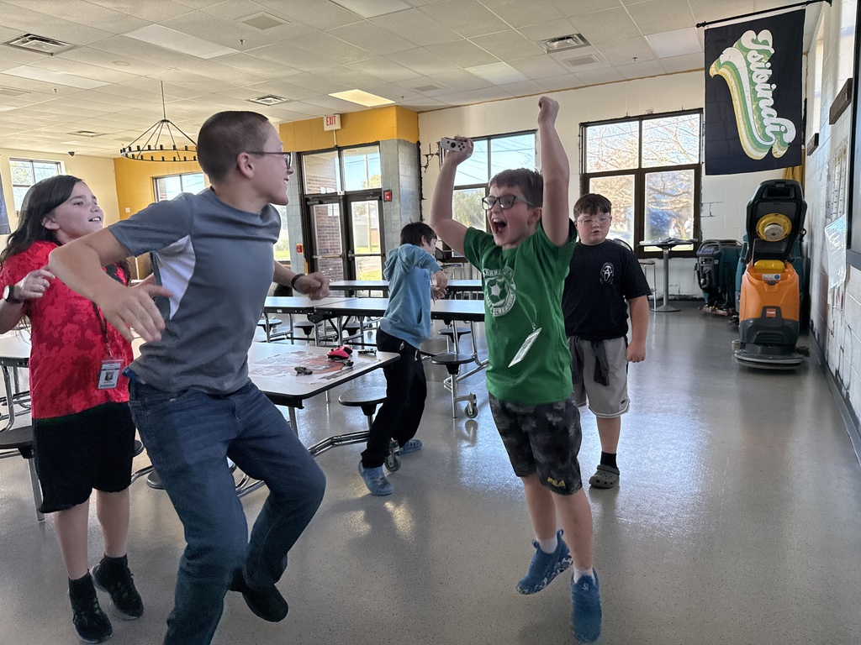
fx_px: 597
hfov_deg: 71.6
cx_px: 430
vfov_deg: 56.8
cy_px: 322
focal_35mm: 24
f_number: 1.78
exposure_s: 1/148
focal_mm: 6.76
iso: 200
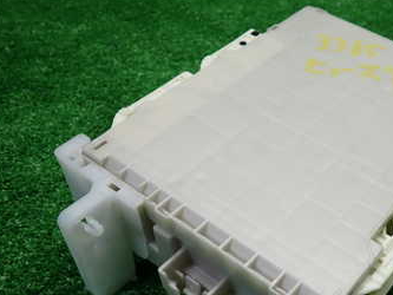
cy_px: 192
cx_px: 300
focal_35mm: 45
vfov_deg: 32.0
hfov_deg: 40.7
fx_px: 511
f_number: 2
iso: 100
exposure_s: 1/60
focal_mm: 4.5
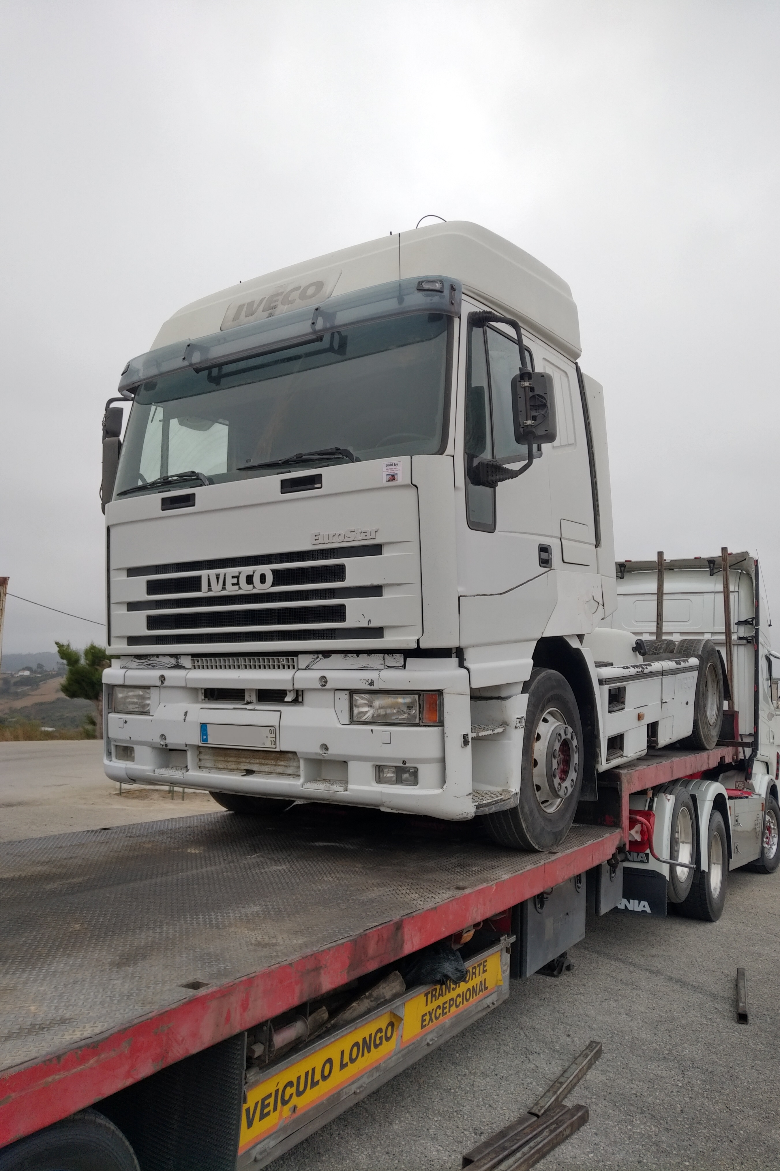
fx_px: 812
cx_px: 390
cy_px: 586
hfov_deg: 51.3
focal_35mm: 25
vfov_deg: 71.5
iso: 100
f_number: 2
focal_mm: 4.52
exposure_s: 1/1452
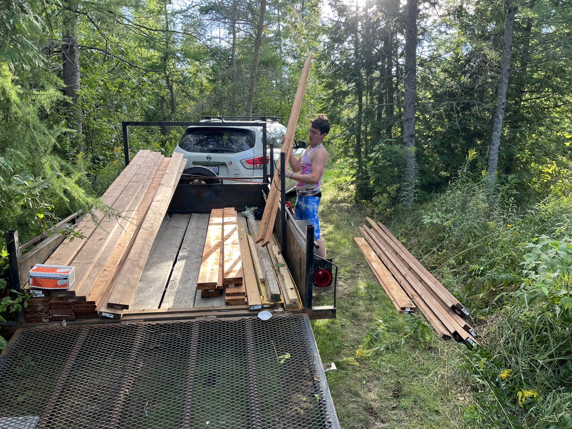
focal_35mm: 26
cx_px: 286
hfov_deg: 67.3
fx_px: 430
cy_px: 214
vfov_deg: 53.1
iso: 50
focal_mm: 5.1
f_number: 1.6
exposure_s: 1/192
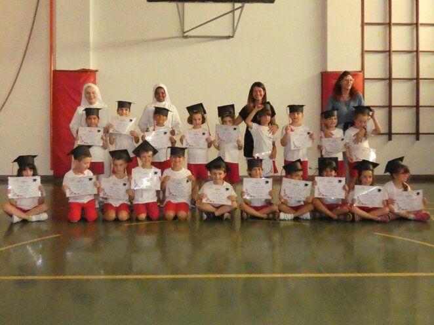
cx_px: 217
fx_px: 376
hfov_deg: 60.0
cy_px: 162
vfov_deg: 46.8
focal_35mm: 30
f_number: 3.3
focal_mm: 5.3
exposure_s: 1/400
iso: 3200
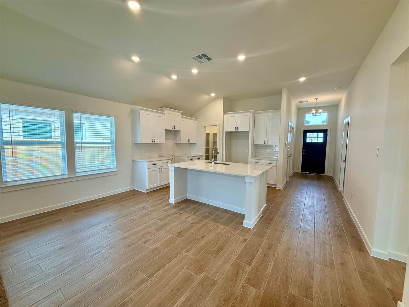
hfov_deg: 102.1
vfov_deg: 85.7
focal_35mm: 14
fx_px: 165
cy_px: 154
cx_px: 204
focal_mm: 2.22
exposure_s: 1/120
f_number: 2.2
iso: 100
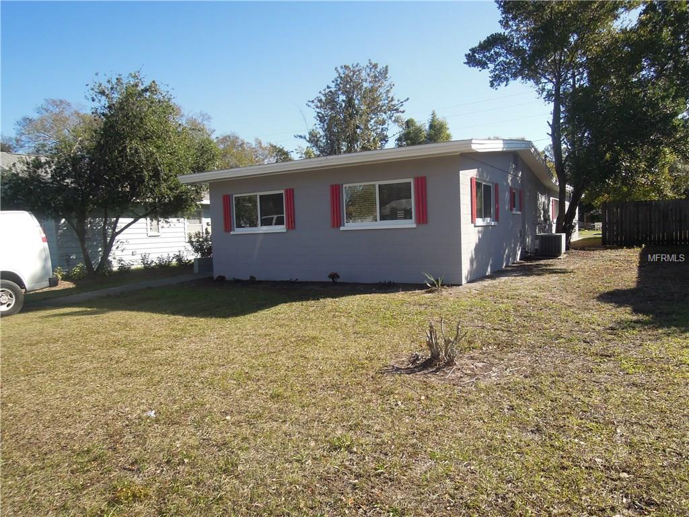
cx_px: 344
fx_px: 478
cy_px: 258
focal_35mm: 24
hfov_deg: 71.6
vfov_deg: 56.8
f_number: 2.8
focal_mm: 4.3
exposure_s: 1/1250
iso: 160
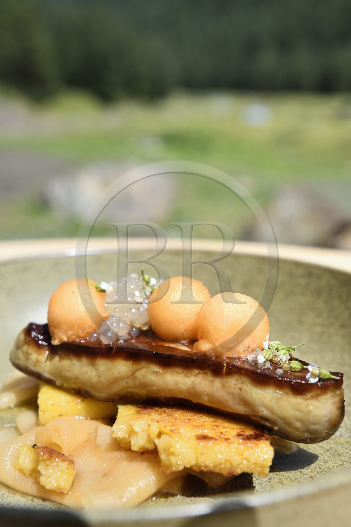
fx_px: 644
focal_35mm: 44
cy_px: 264
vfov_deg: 44.5
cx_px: 176
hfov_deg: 30.5
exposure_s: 1/800
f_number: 7.1
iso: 200
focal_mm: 44
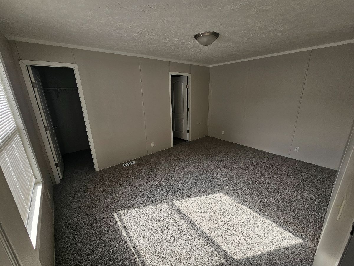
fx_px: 133
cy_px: 133
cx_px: 177
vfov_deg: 89.9
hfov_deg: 106.2
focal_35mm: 13
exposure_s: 1/262
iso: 64
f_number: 2.2
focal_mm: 2.2
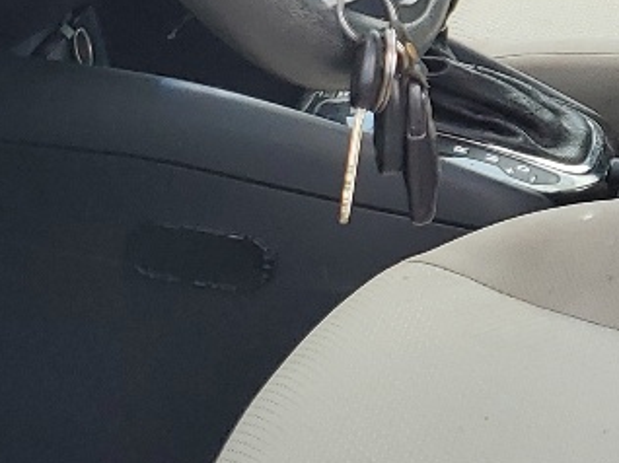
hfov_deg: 14.2
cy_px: 6
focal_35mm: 131
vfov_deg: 11.2
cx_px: 890
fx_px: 2341
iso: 50
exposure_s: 1/417
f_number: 1.5
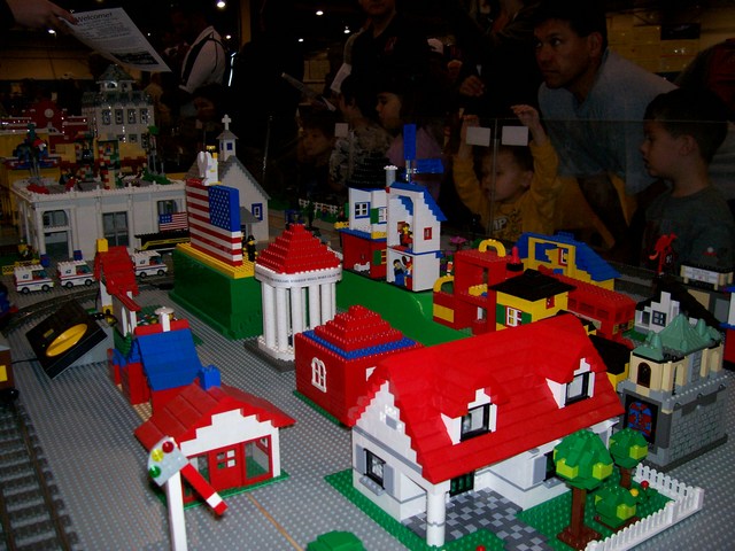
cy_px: 276
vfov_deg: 41.8
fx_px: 722
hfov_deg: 54.0
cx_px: 368
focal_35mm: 34
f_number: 2.7
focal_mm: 5.6
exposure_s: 1/112
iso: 140
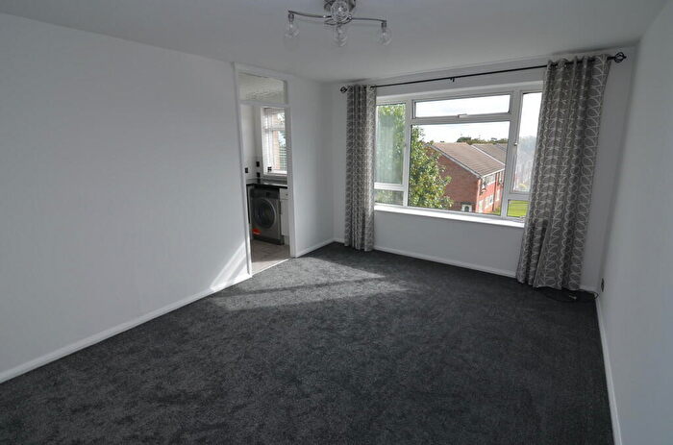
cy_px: 222
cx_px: 336
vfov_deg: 71.8
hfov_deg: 95.1
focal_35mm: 16
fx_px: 308
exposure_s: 1/200
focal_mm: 11
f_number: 7.1
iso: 200
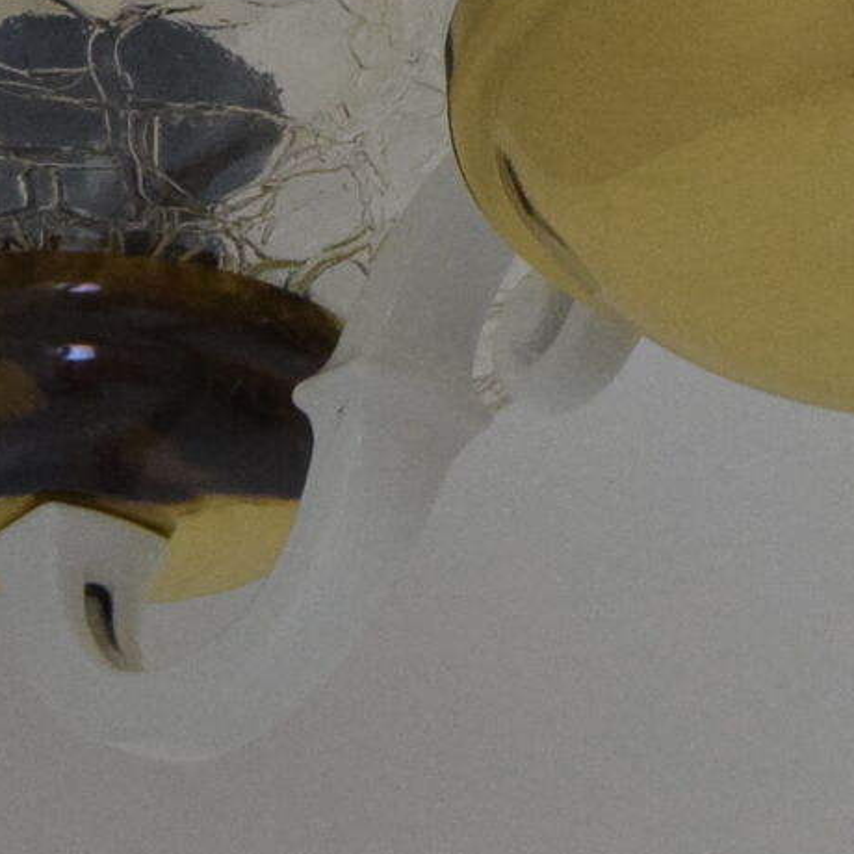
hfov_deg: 4.4
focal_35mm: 398
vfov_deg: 4.3
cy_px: -871
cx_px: 1047
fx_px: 11109
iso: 1600
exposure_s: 1/320
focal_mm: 48
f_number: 9
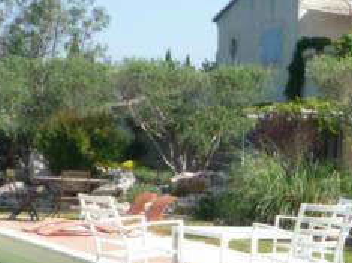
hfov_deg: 14.8
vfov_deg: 11.4
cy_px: 273
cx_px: 445
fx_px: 1301
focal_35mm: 128
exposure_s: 1/500
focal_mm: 4.7
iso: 100
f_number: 4
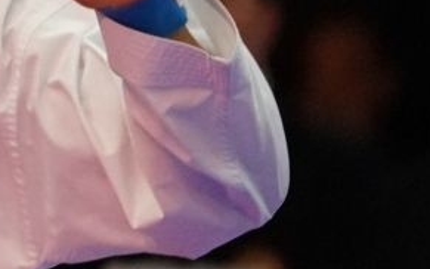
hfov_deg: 1.9
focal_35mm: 1122
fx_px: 13151
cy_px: 12
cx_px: -727
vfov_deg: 1.2
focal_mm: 178
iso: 6400
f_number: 2.8
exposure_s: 1/1000
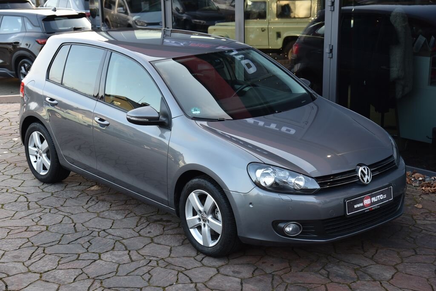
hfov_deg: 32.4
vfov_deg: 21.9
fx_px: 751
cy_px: 146
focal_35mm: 62
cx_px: 218
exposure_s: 1/125
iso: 500
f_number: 5.6
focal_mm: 62
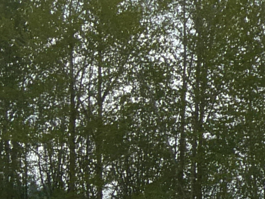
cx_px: -436
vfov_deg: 2.7
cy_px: 175
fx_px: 4204
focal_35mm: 549
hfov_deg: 3.5
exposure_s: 1/400
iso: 80
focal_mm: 12.5
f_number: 4.5
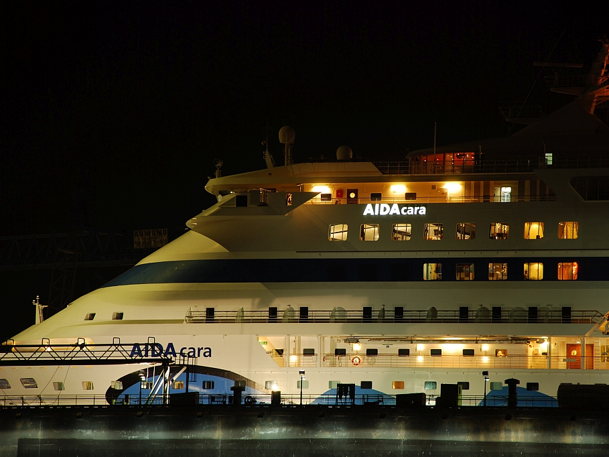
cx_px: 326
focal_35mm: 220
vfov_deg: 6.8
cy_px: 228
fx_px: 3863
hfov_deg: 9.0
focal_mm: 135
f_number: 5.6
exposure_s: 1.8
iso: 100
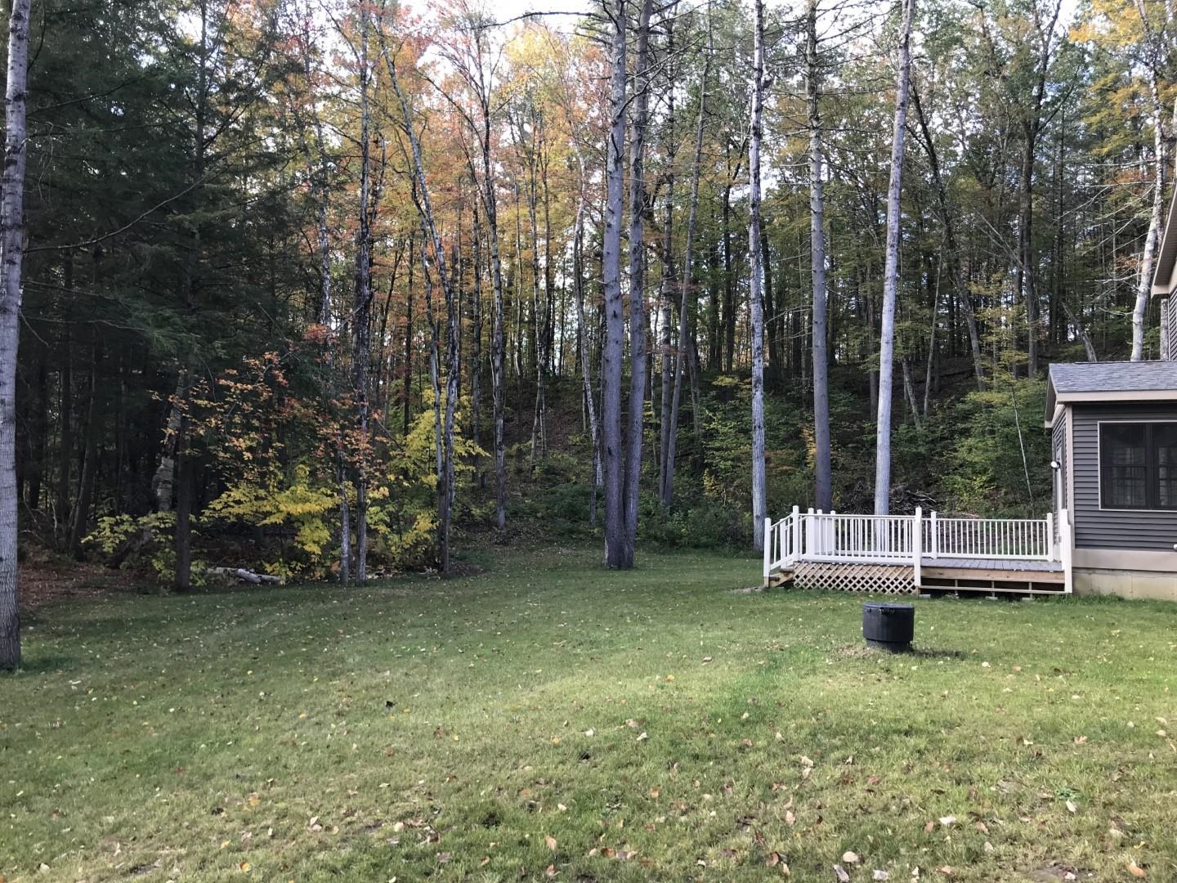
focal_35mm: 28
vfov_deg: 49.7
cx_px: 588
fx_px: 952
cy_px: 442
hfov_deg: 63.4
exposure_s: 1/120
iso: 25
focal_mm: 3.99
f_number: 1.8
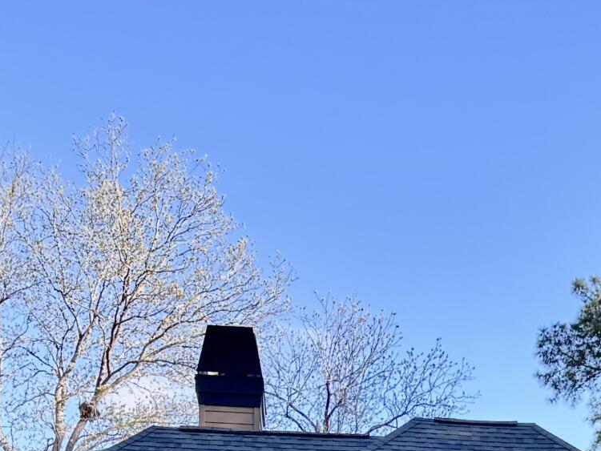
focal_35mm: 96
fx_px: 1667
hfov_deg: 20.3
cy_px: 880
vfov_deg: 13.4
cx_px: 432
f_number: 1.78
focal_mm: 6.76
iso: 80
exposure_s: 1/397
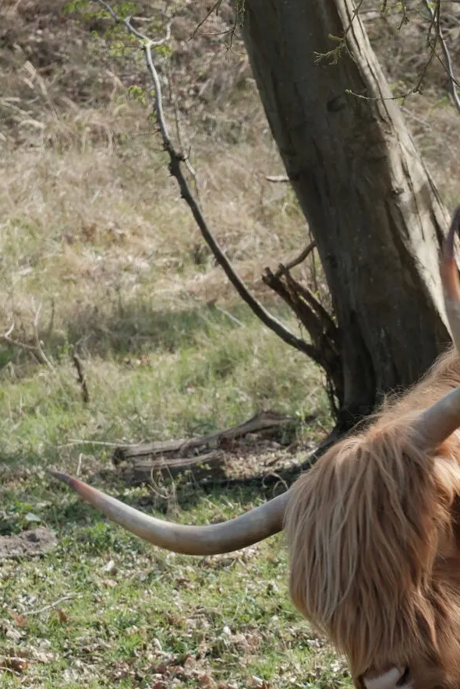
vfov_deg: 9.5
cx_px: 332
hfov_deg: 6.3
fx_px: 4159
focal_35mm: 217
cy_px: 548
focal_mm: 50
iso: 500
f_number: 4.8
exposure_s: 1/500
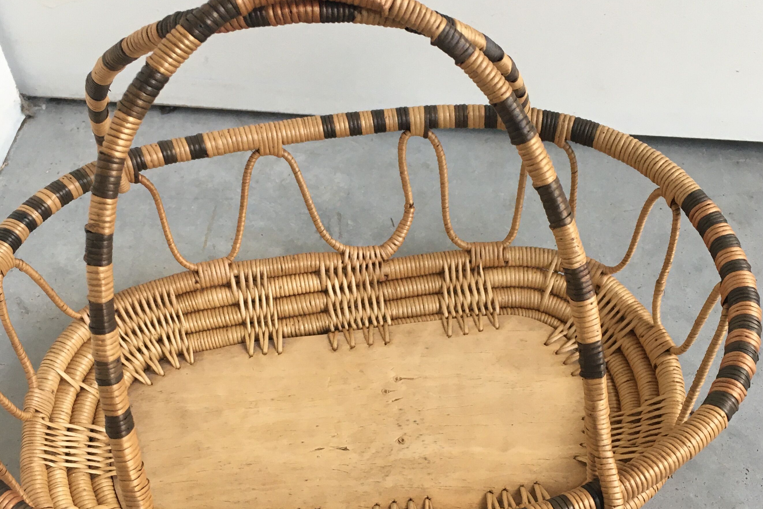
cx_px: 353
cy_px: 343
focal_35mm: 46
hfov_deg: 42.7
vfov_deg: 29.0
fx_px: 975
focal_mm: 4.15
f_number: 2.2
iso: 40
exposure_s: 1/33
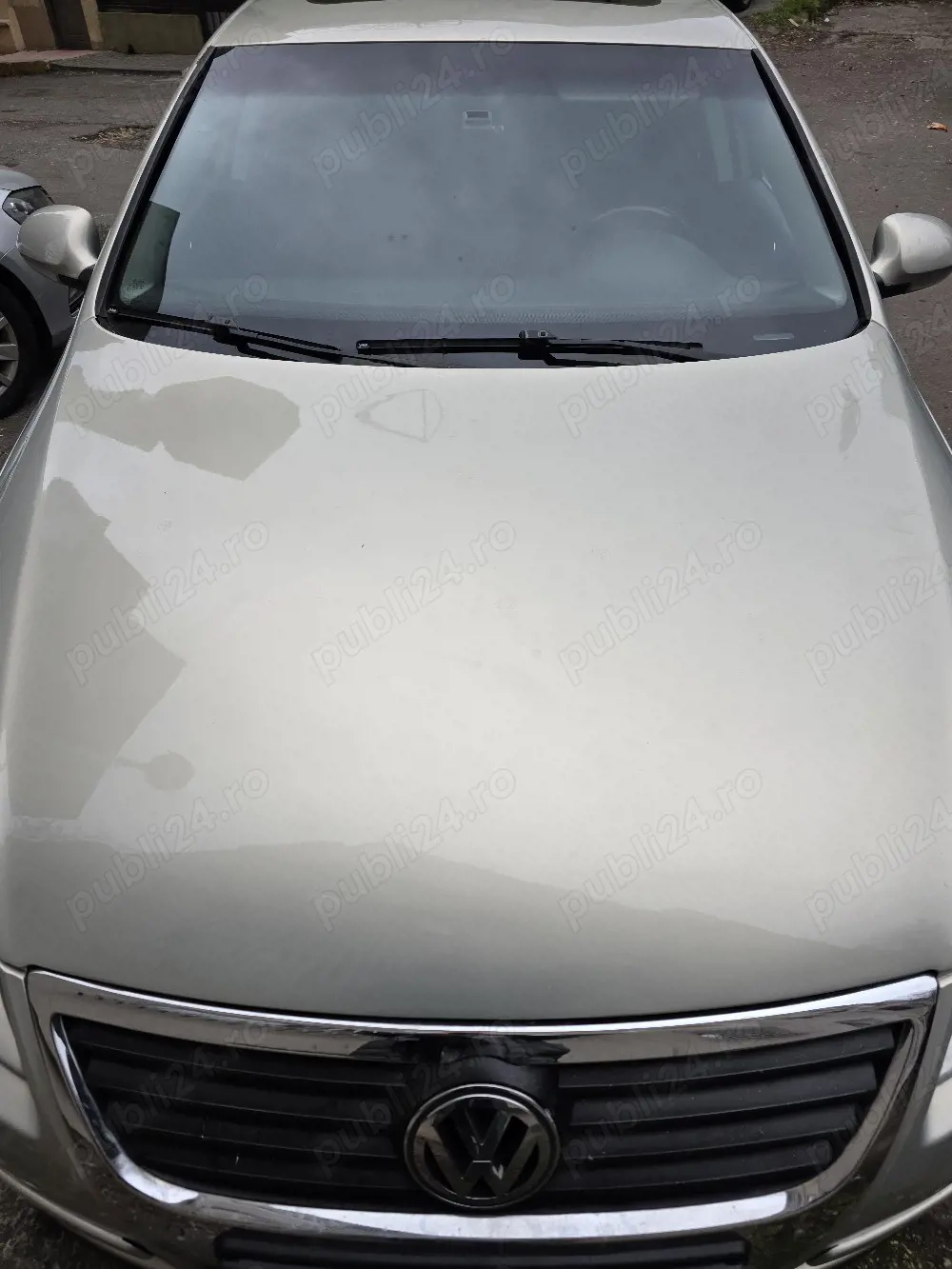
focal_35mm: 23
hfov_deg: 58.9
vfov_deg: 73.9
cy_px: 634
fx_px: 843
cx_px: 476
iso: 80
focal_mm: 6.3
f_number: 1.7
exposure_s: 1/1667
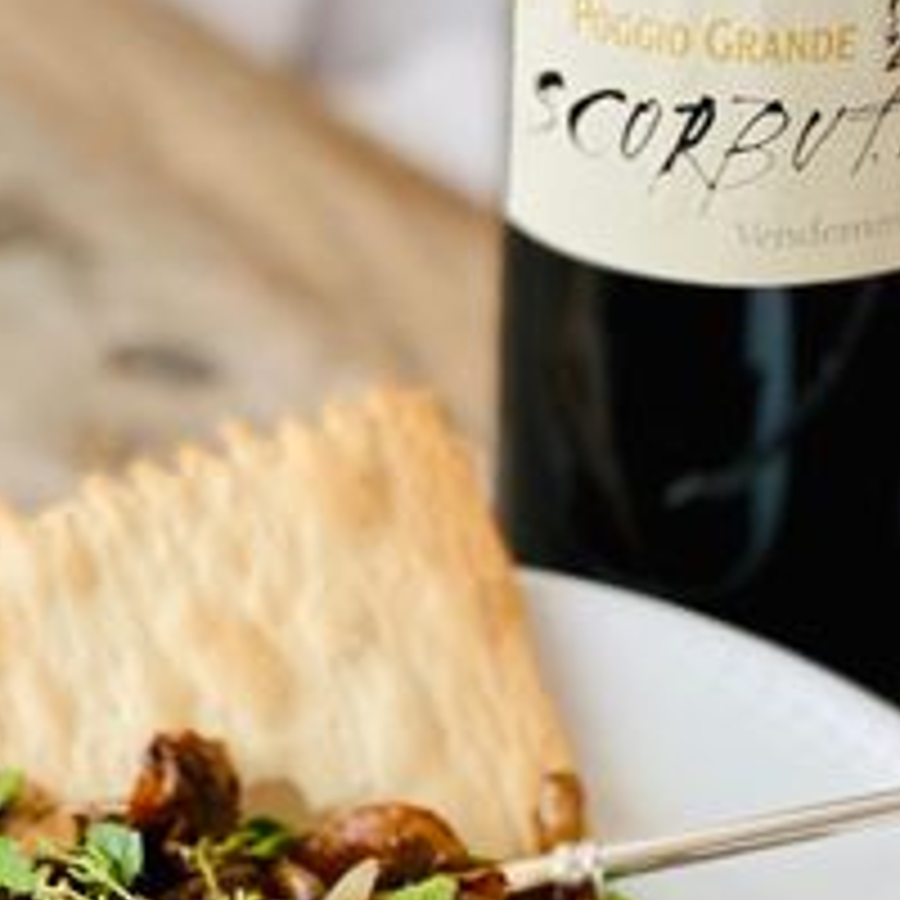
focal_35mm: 98
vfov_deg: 17.5
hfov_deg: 17.7
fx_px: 2883
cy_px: 790
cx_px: 324
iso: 160
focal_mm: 6
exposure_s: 1/40
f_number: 2
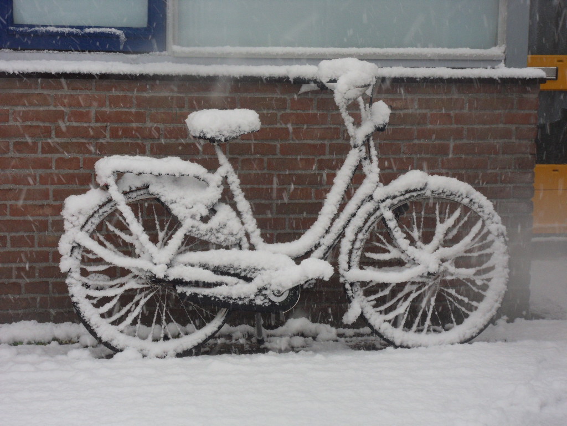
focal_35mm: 95
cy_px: 213
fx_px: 1556
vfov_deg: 15.6
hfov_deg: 20.7
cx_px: 284
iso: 120
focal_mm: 16.6
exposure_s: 1/60
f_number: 5.5
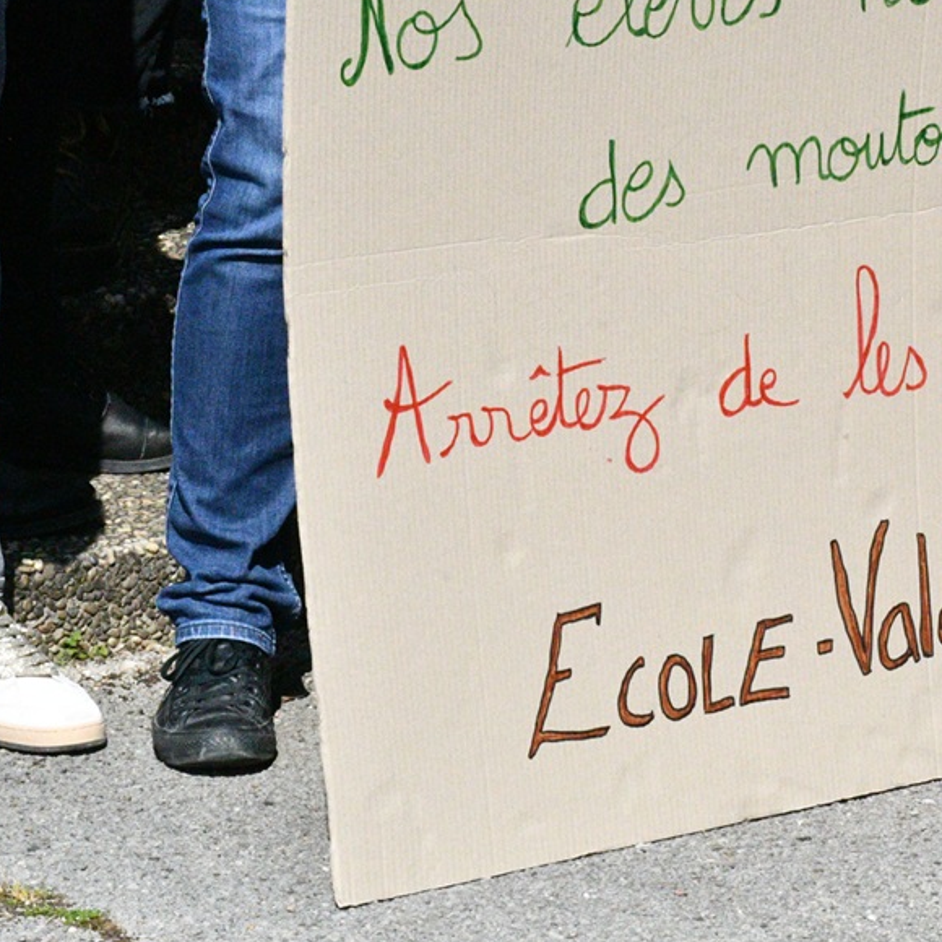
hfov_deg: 7.9
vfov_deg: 7.9
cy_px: 342
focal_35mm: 221
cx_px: 748
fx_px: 6804
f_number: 22
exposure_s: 1/8000
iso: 16000
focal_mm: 86
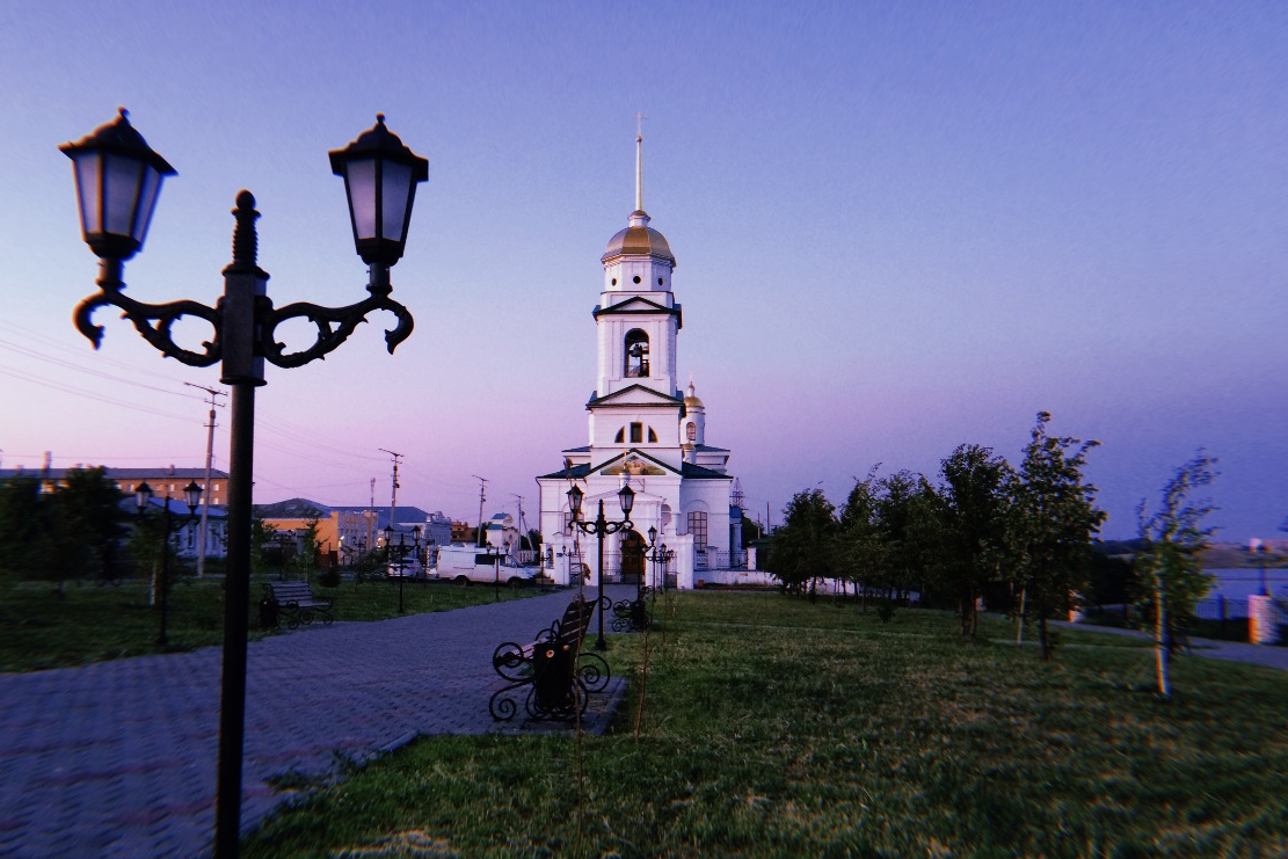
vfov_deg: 42.3
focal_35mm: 31
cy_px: 472
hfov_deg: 60.3
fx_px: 1109
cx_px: 640
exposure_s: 1/33
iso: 80
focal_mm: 4.15
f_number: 2.2
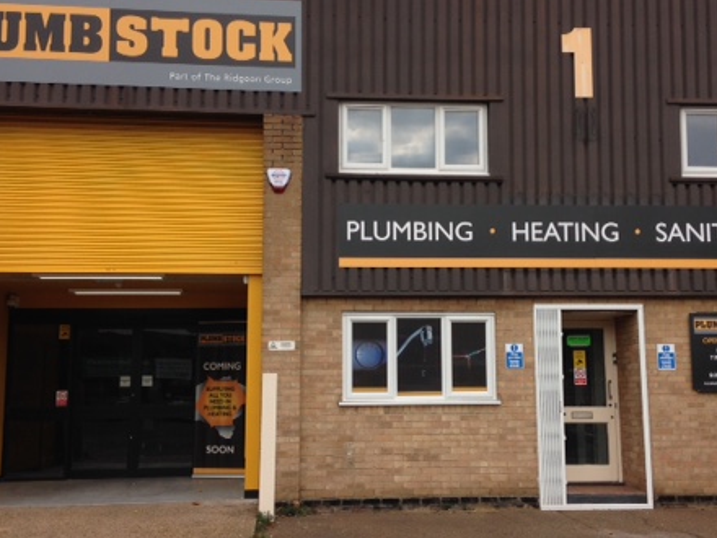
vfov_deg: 30.3
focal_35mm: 48
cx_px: 385
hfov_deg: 39.6
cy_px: 259
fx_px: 994
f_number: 2.4
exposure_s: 1/723
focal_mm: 4.12
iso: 50
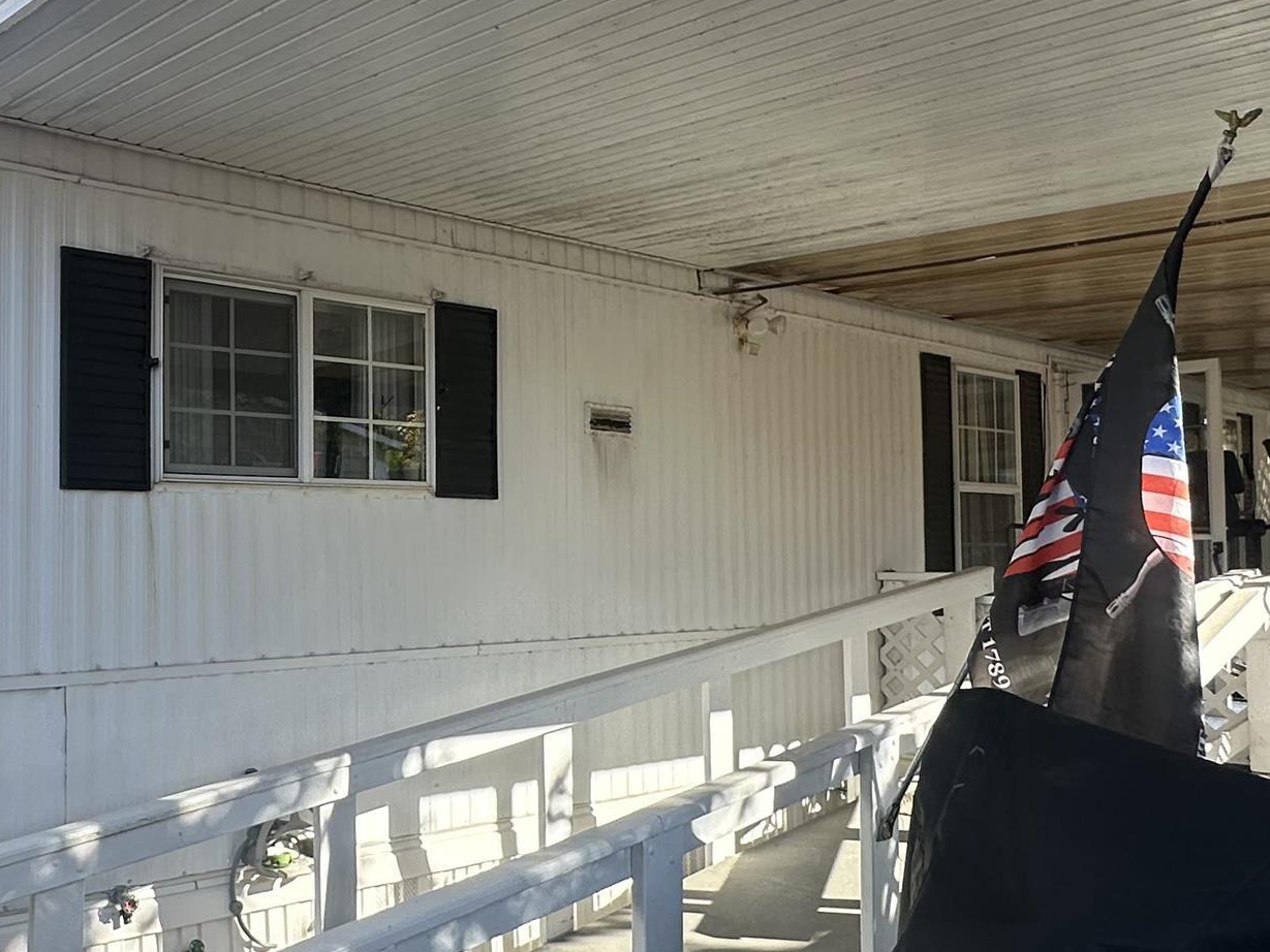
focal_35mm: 35
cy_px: 501
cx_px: 285
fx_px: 1284
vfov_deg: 40.7
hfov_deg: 50.0
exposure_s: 1/725
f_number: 2.2
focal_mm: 2.22
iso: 40
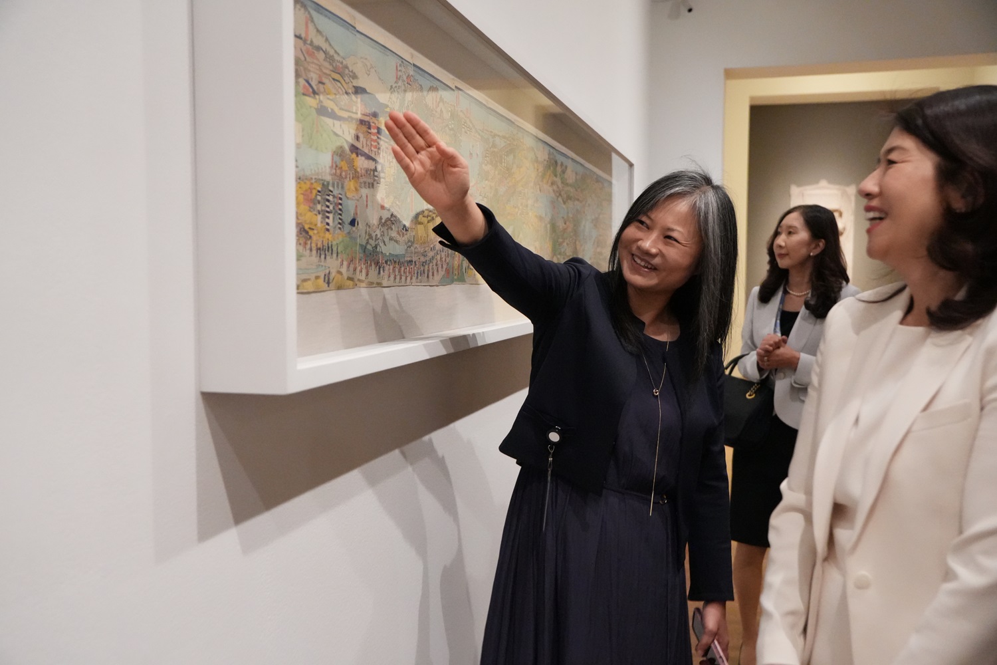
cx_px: 498
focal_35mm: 38
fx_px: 1038
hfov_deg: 51.3
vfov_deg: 35.5
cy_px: 332
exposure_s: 1/100
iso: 6400
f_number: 2.8
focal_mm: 25
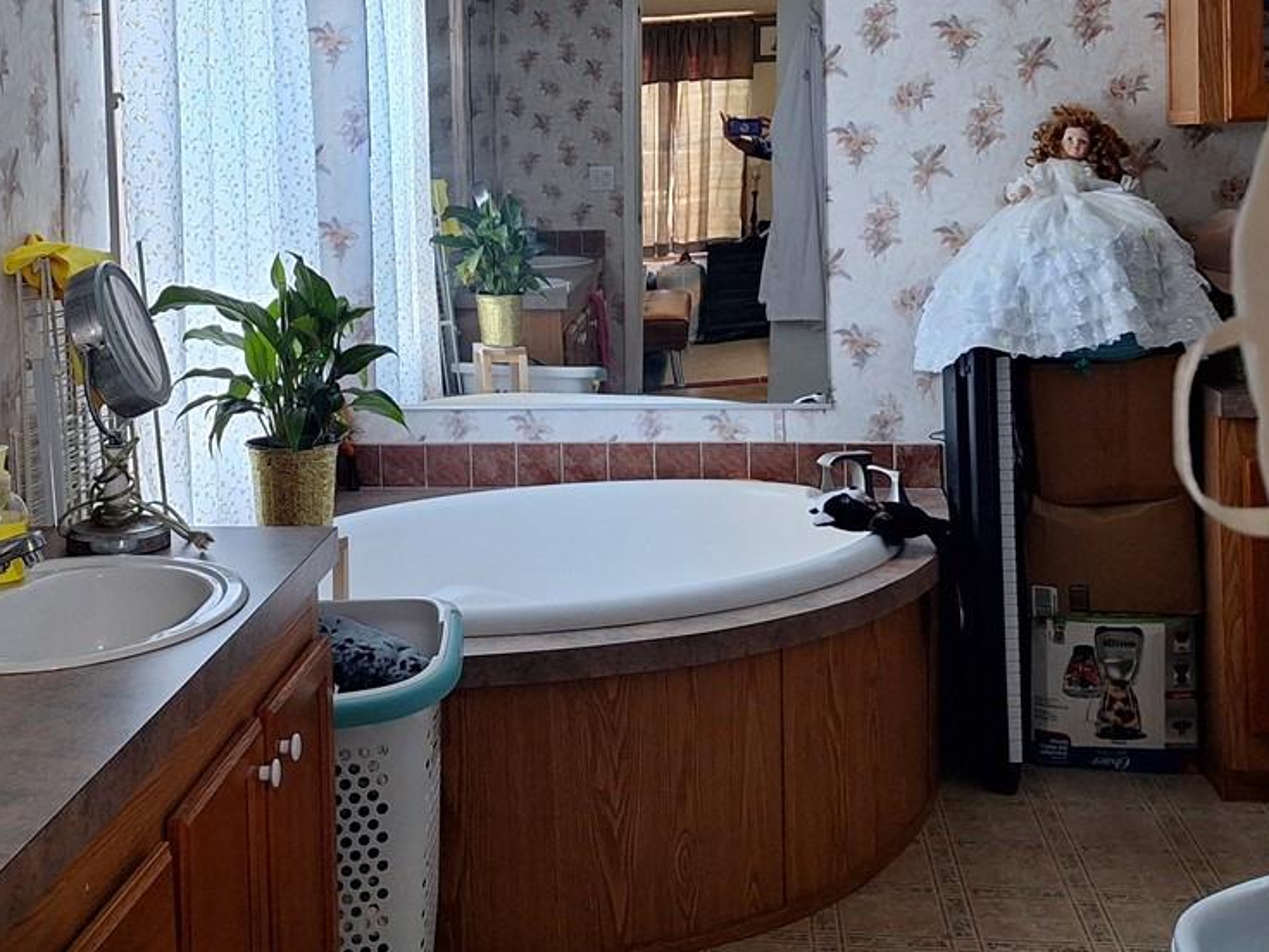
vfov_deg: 28.7
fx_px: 1833
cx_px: 491
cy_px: 235
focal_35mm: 50
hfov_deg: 38.0
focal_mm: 5.54
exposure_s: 1/40
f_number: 1.8
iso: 160
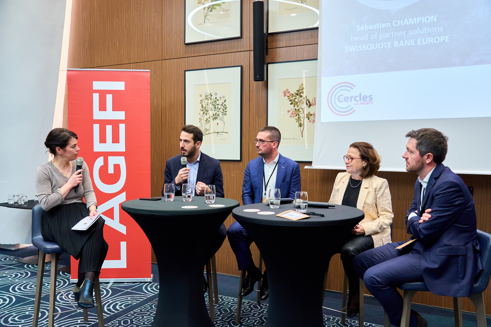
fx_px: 409
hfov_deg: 61.9
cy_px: 164
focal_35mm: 30
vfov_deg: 43.6
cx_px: 246
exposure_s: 1/100
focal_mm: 30
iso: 2000
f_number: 4
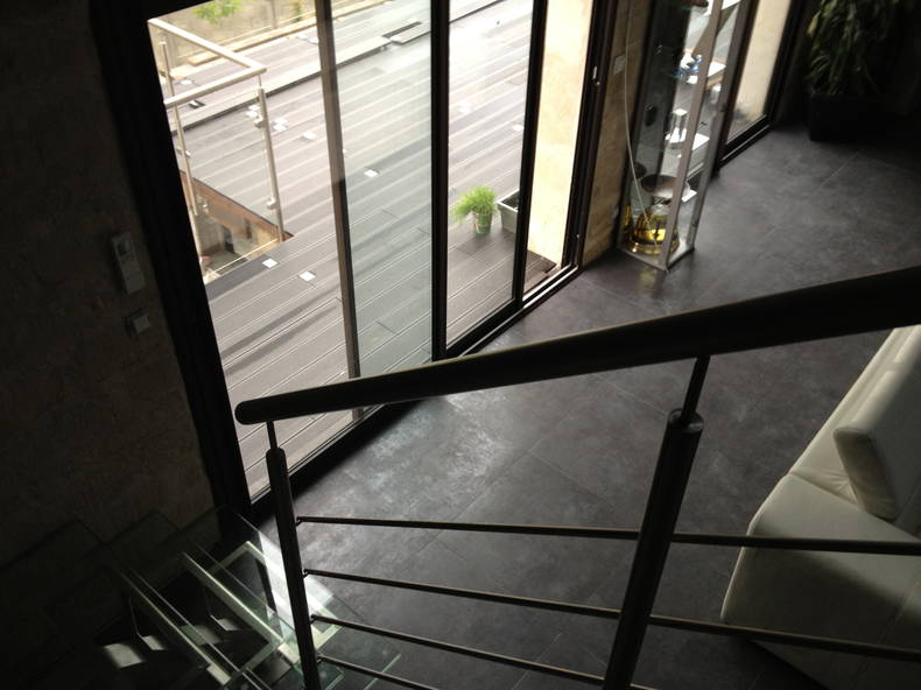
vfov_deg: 40.7
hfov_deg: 52.6
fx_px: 931
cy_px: 345
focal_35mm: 35
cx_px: 460
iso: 64
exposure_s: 1/20
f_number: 2.4
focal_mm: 4.28
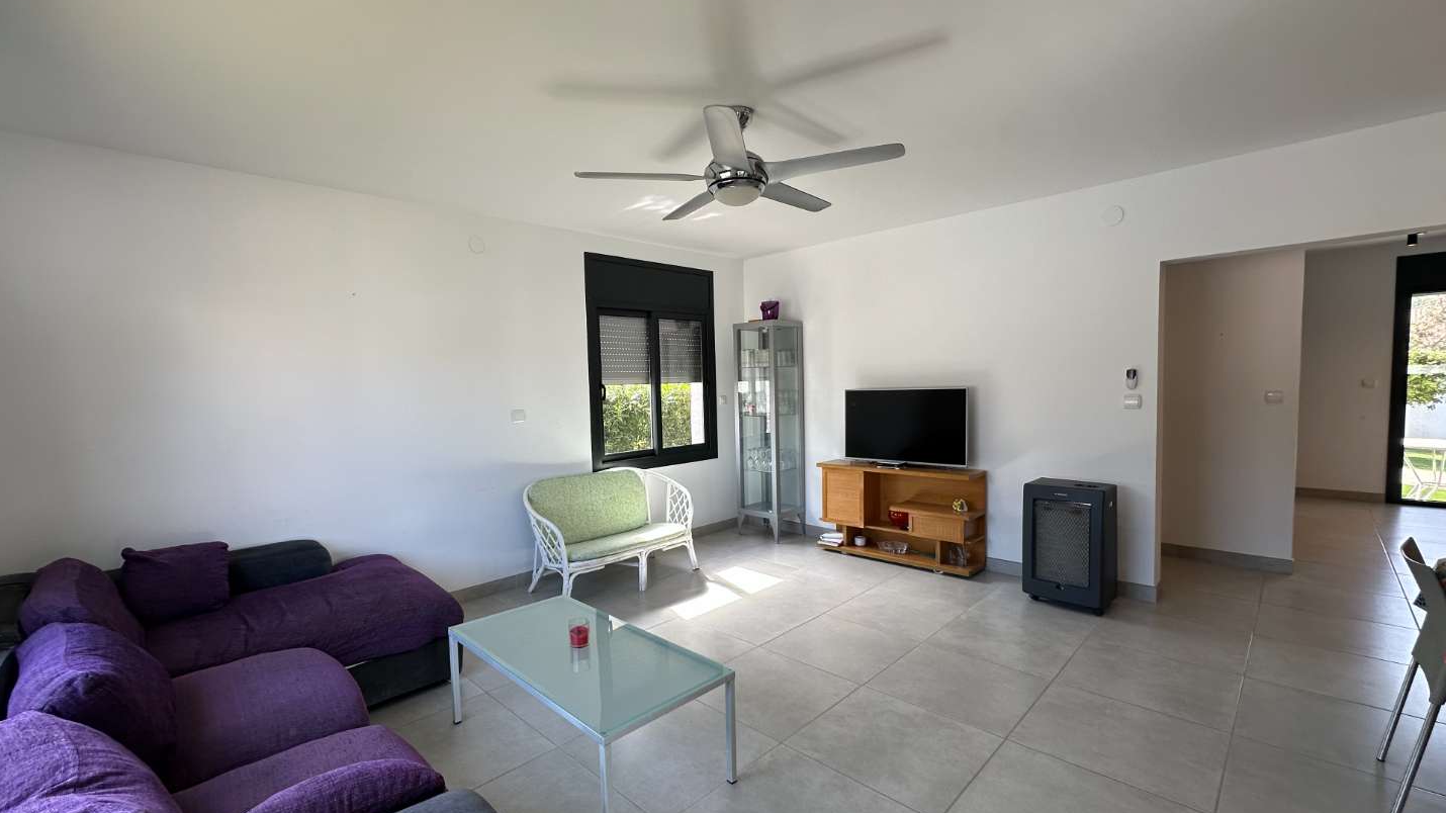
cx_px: 692
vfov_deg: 67.0
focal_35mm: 16
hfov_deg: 99.3
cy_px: 423
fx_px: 613
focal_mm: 2.22
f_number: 2.2
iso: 40
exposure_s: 1/99
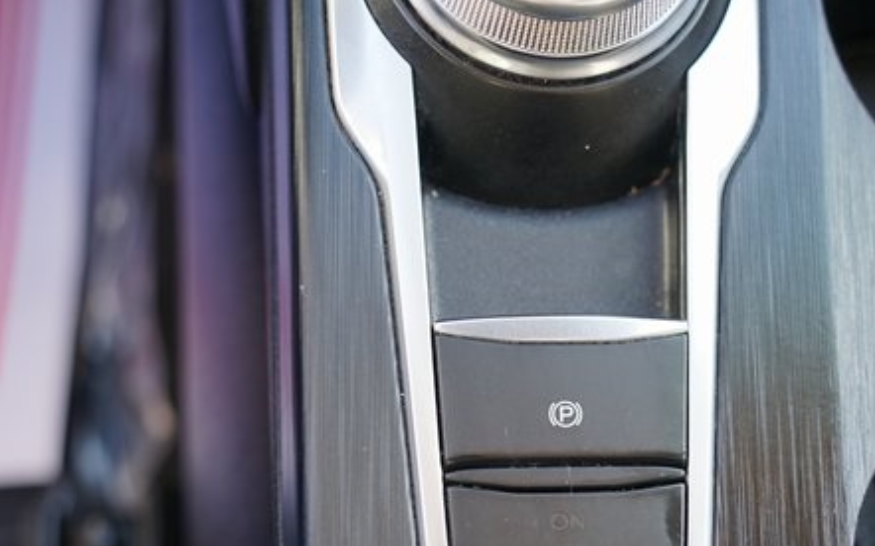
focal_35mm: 65
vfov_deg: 19.8
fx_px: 1550
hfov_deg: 31.4
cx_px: 536
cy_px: 418
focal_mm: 44
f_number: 4
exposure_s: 1/60
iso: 250
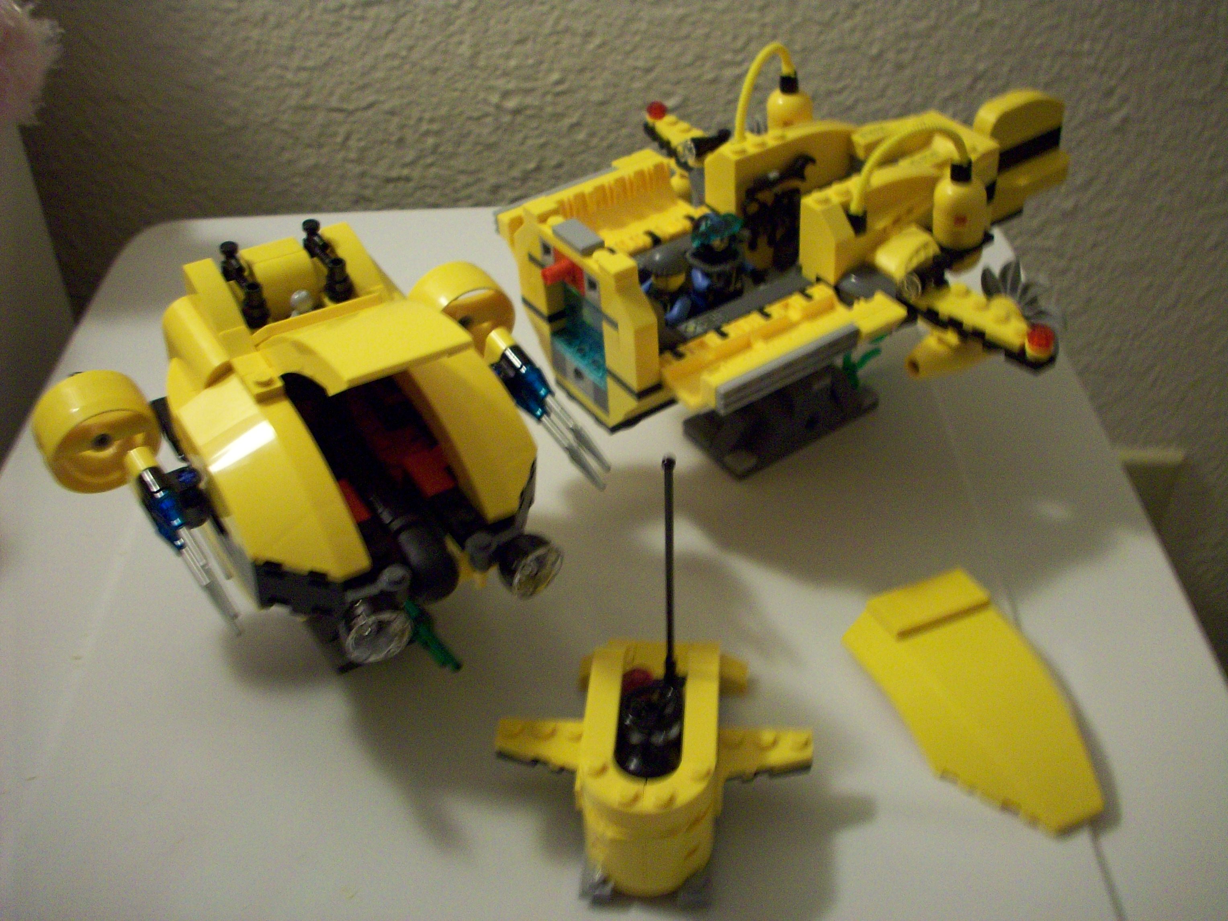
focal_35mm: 37
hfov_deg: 50.1
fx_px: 1313
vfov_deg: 38.7
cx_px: 614
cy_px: 460
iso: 200
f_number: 2.8
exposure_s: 1/8
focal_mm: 6.2
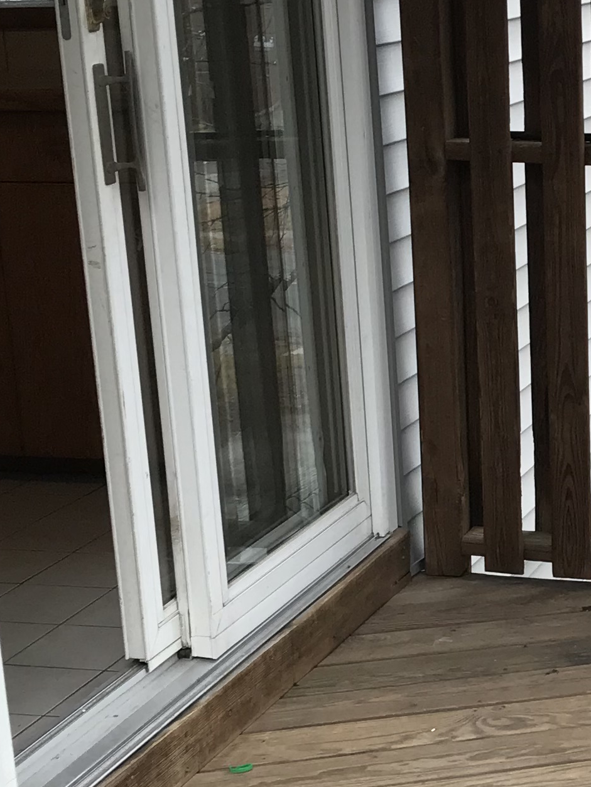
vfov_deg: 21.7
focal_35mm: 90
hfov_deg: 16.0
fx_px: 2048
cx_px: 629
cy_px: 486
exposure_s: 1/120
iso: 32
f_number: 1.8
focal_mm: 3.99
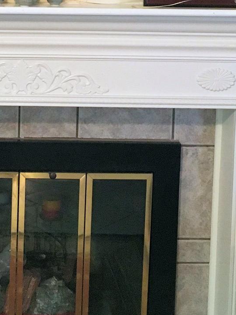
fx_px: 736
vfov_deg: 23.4
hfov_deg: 17.9
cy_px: 20
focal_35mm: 81
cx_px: 19
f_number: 2.2
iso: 200
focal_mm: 4.15
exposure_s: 1/20
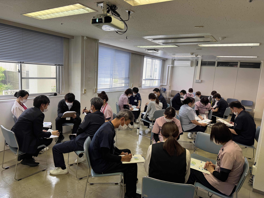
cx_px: 132
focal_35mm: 24
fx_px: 183
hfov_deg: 71.6
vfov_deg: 56.8
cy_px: 99
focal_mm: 6.76
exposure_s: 1/120
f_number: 1.78
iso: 125
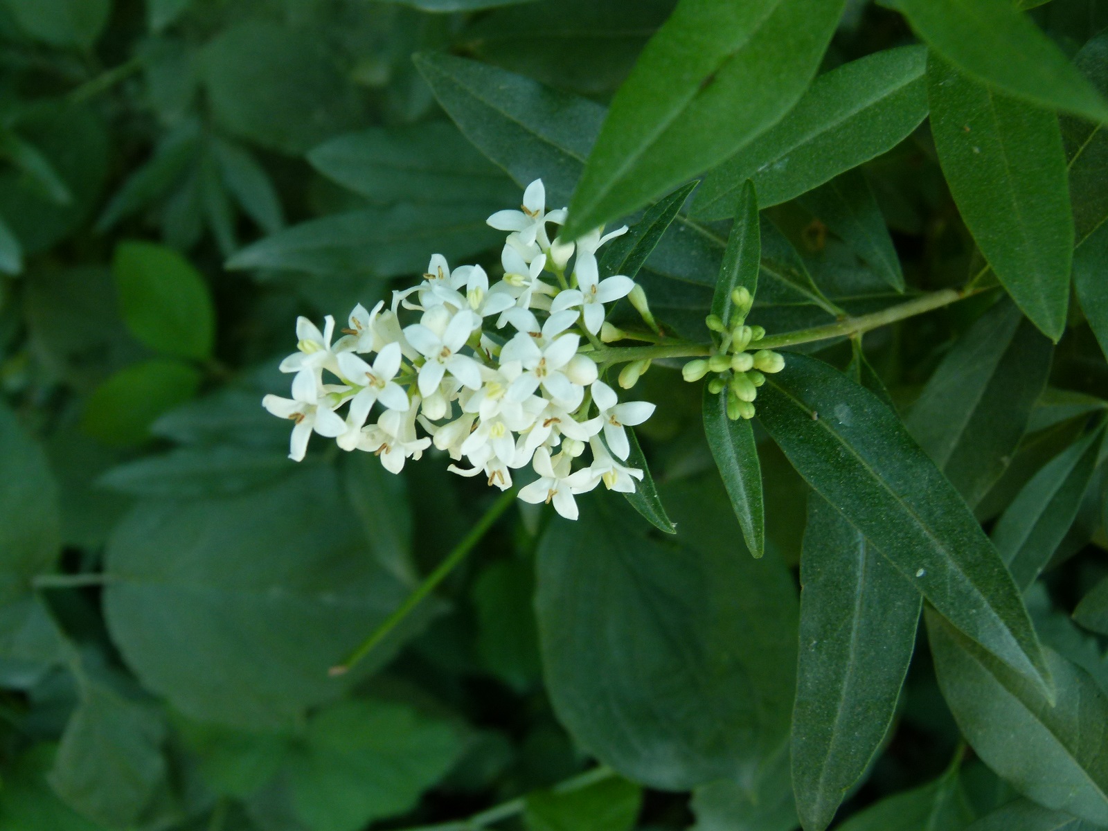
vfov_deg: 33.6
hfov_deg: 43.9
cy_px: 416
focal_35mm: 43
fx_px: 1376
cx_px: 554
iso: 125
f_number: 3.2
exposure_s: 1/60
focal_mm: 7.7
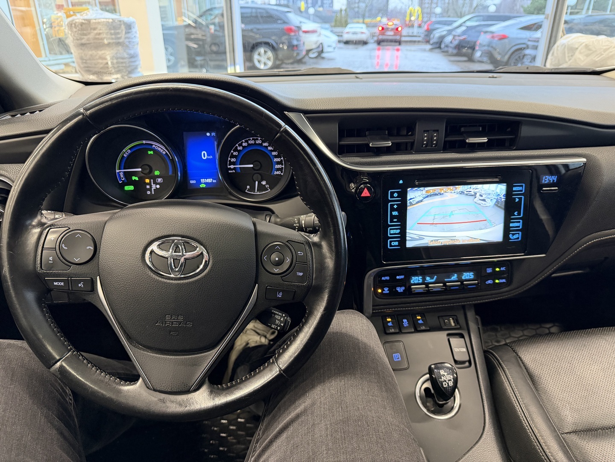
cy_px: 231
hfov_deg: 71.6
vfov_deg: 56.8
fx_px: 426
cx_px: 308
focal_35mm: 24
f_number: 1.78
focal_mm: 6.76
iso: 640
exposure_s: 1/50
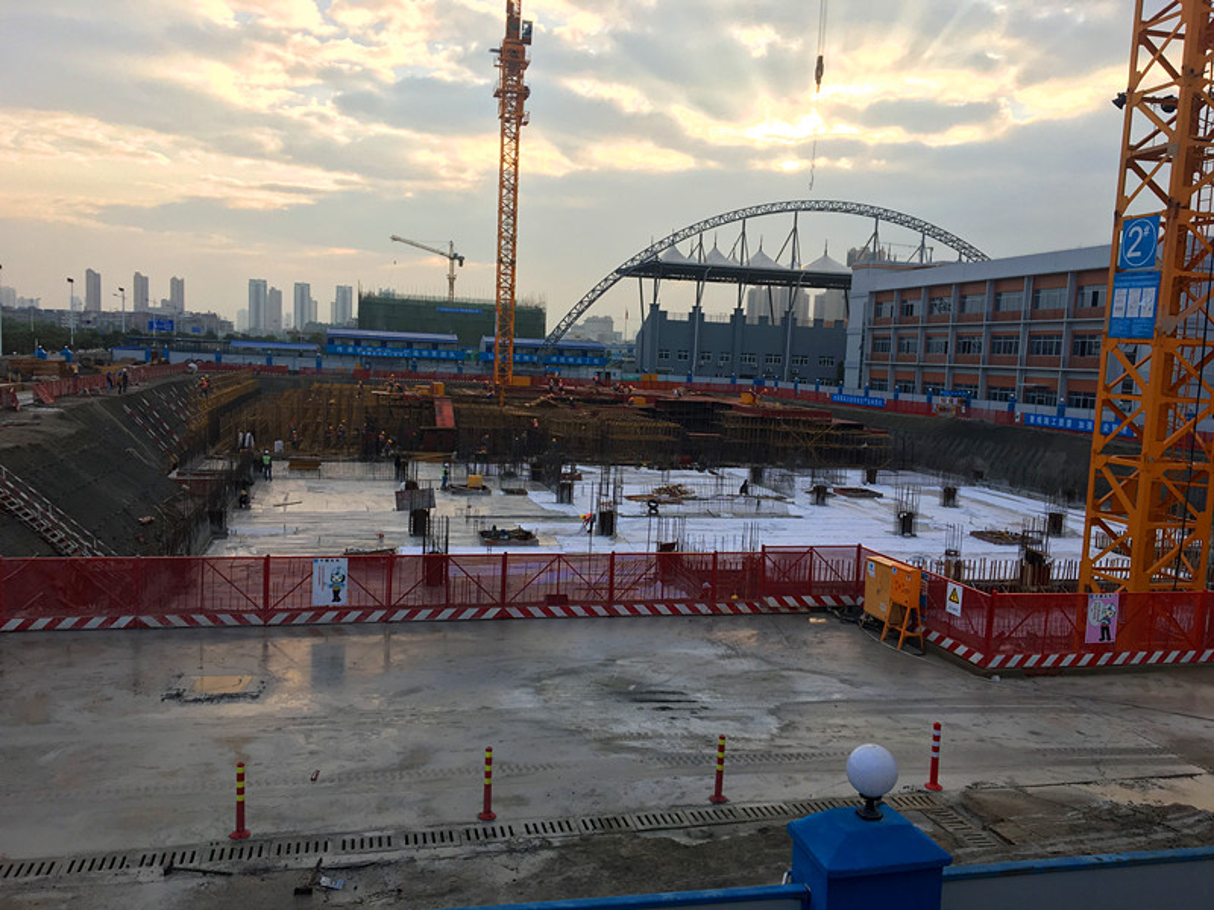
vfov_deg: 48.2
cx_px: 607
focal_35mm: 29
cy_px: 455
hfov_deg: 61.7
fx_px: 1017
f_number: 2.2
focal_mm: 4.15
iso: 25
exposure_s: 1/351
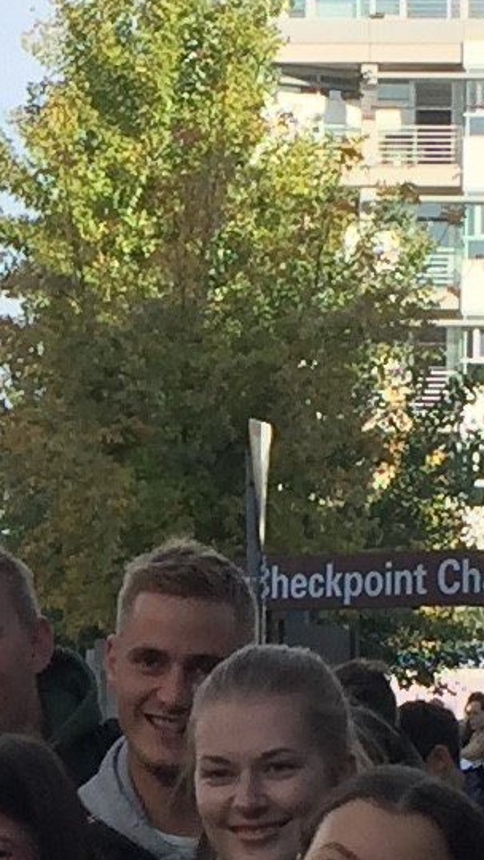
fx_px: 4355
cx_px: -75
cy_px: 827
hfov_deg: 6.3
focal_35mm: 191
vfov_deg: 11.2
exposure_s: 1/1041
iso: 32
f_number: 2.2
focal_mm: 4.15
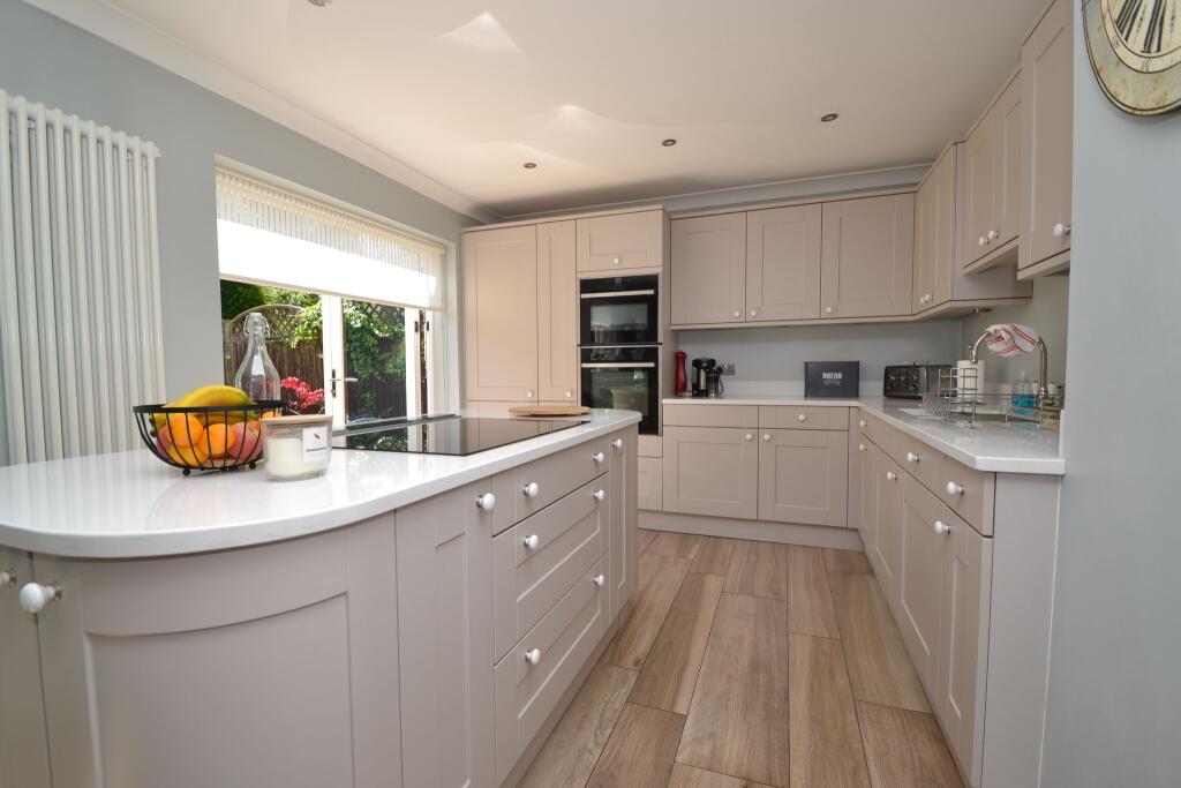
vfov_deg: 77.3
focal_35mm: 15
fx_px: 492
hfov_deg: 100.4
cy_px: 394
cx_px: 590
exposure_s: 1/125
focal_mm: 10
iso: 180
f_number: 5.6
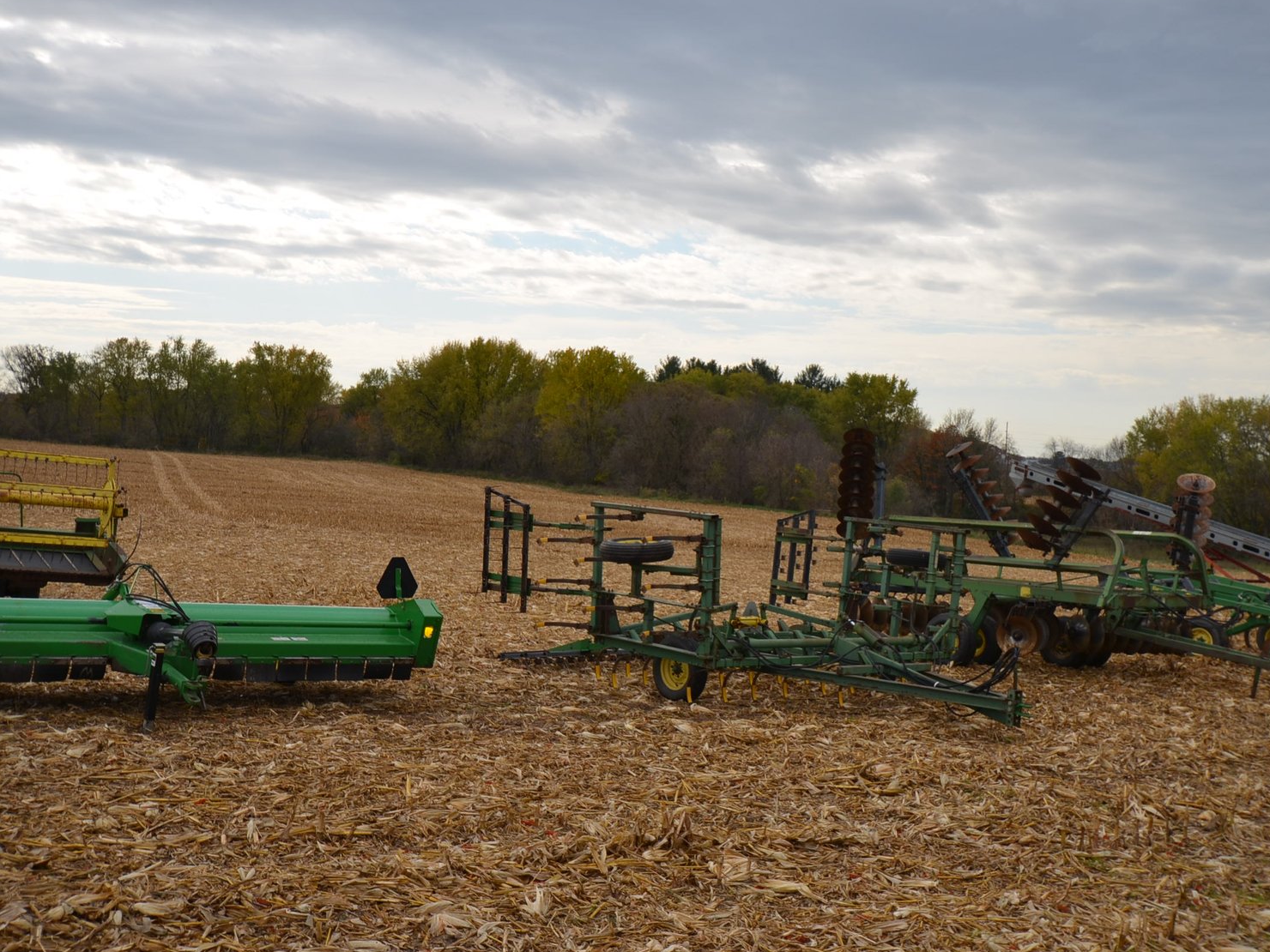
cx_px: 680
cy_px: 476
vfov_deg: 36.0
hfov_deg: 46.8
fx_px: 1468
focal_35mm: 40
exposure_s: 1/200
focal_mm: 24
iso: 100
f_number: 8
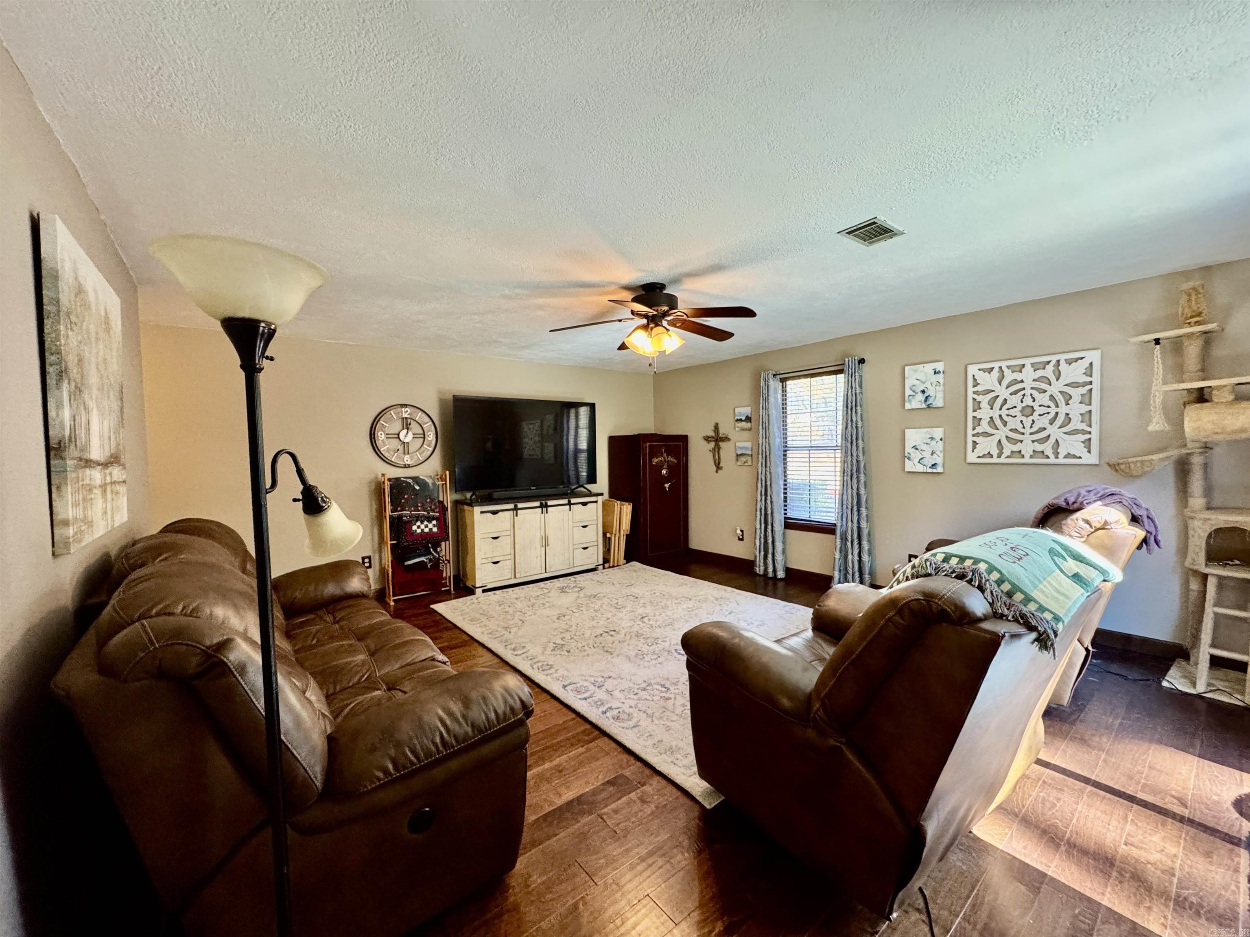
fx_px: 506
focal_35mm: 14
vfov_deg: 85.7
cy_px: 468
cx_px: 625
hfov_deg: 102.1
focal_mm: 2.22
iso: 400
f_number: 2.2
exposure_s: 1/60
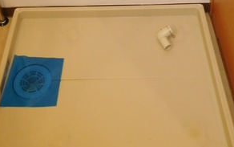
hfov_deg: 35.0
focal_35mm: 58
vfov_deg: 19.8
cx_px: 100
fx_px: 370
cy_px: -66
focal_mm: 4.5
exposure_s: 1/30
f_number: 3.4
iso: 400
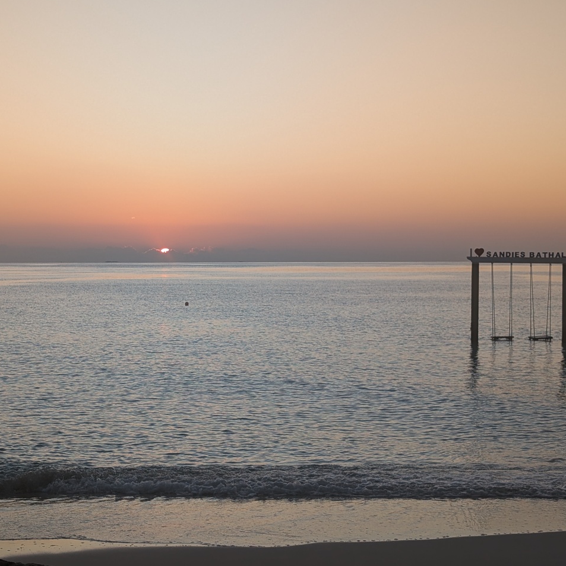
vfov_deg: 29.6
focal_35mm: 58
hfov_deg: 29.4
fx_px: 1073
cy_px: 284
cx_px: 197
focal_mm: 6.9
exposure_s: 1/496
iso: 23
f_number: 1.68
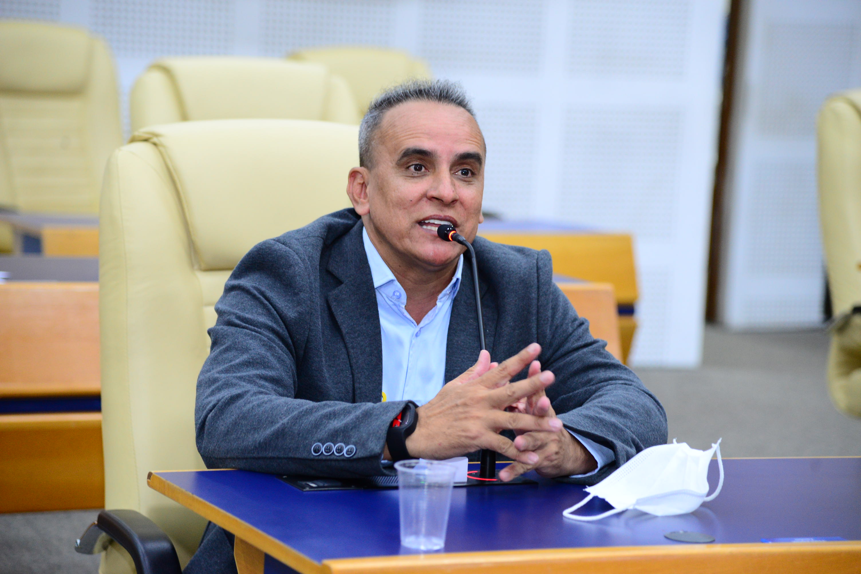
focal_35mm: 120
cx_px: 430
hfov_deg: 17.1
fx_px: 2871
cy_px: 287
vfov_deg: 11.4
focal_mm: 120
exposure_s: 1/80
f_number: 4
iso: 2000
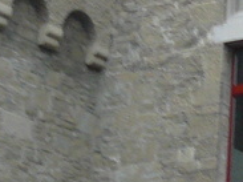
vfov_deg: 5.9
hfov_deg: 7.6
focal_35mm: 252
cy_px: 169
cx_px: 471
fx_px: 1768
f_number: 2.8
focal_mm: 6
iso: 100
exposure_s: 1/40
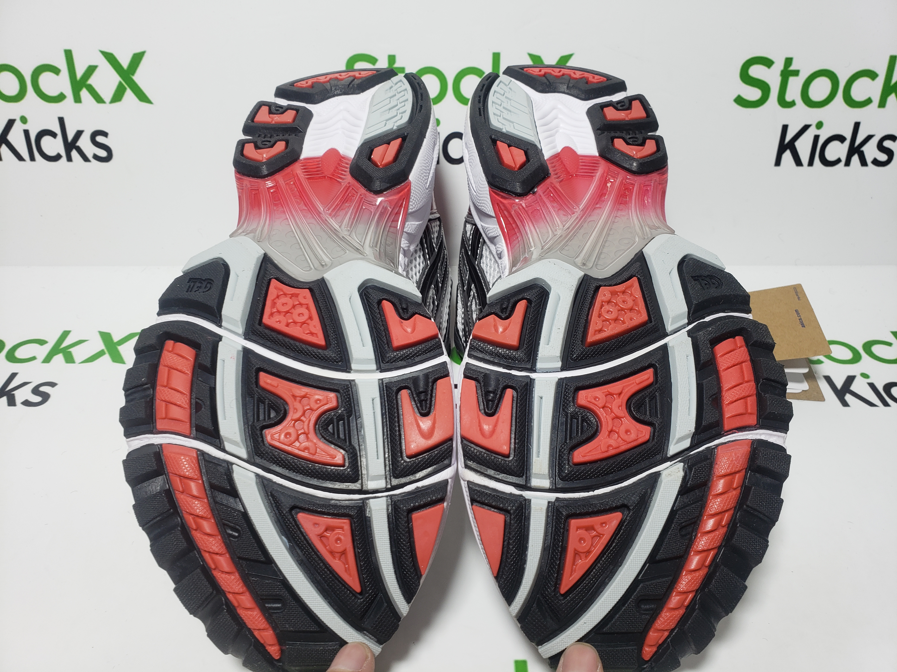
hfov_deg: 67.3
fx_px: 674
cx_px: 448
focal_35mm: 26
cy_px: 336
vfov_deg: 53.1
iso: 50
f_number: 2.4
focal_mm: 4.3
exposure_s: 1/163
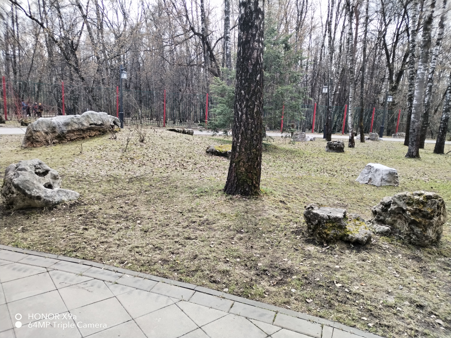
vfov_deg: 53.1
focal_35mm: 26
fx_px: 339
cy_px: 169
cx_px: 226
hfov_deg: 67.3
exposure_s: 1/214
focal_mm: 4.75
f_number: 1.8
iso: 100
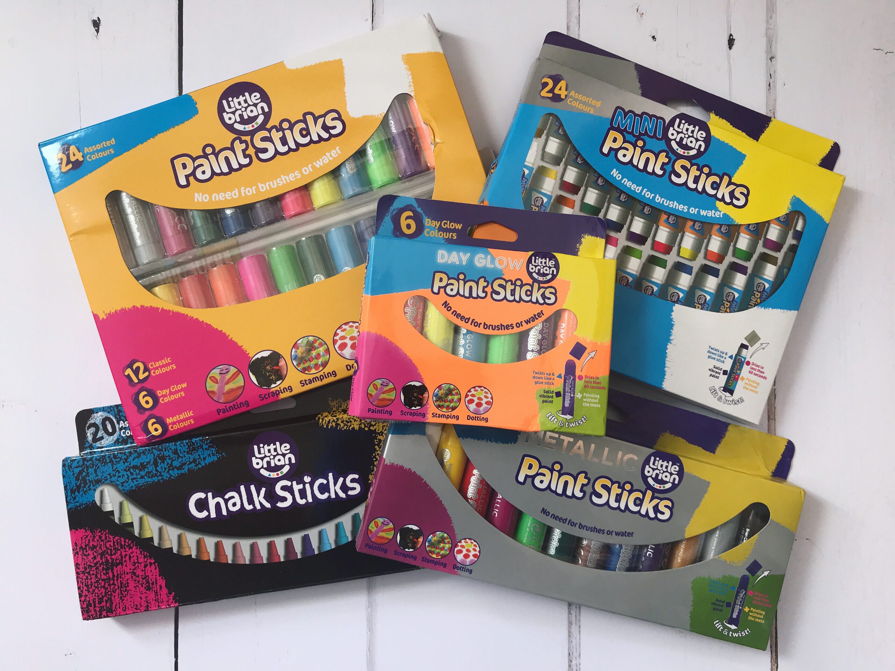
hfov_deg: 63.4
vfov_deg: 49.7
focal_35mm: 28
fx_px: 724
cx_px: 448
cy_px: 336
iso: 32
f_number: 1.8
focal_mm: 3.99
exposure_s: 1/100
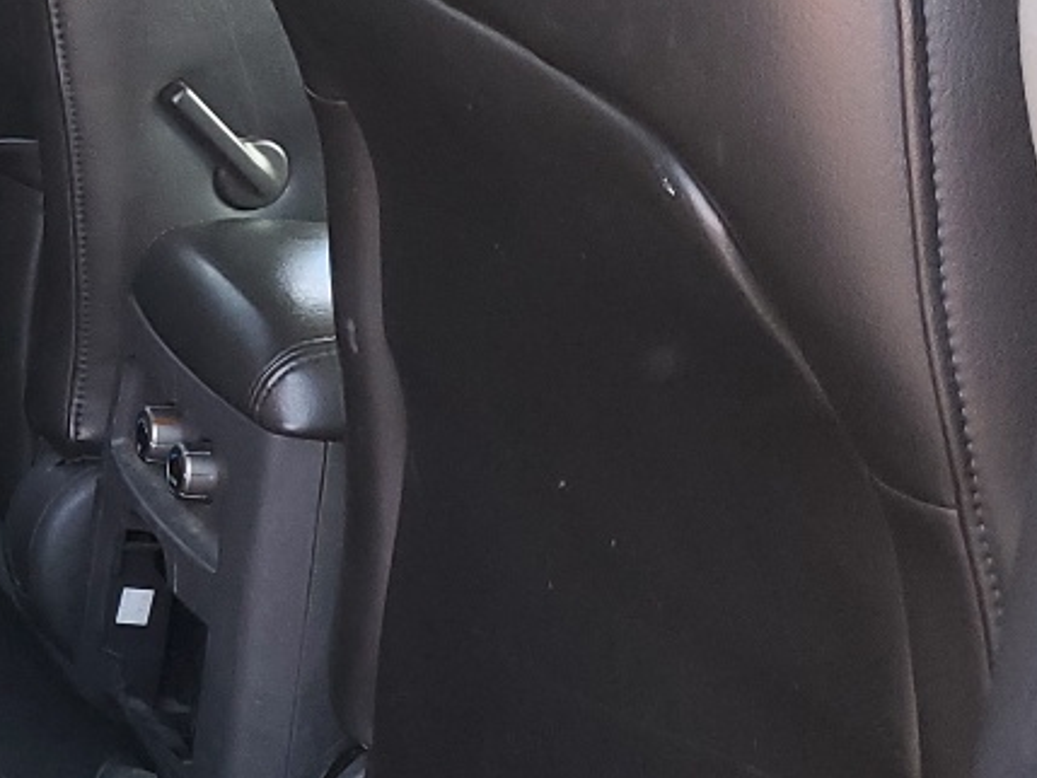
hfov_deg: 17.8
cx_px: -580
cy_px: 239
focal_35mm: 97
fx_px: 2907
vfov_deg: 15.2
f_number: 1.5
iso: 82
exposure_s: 1/120
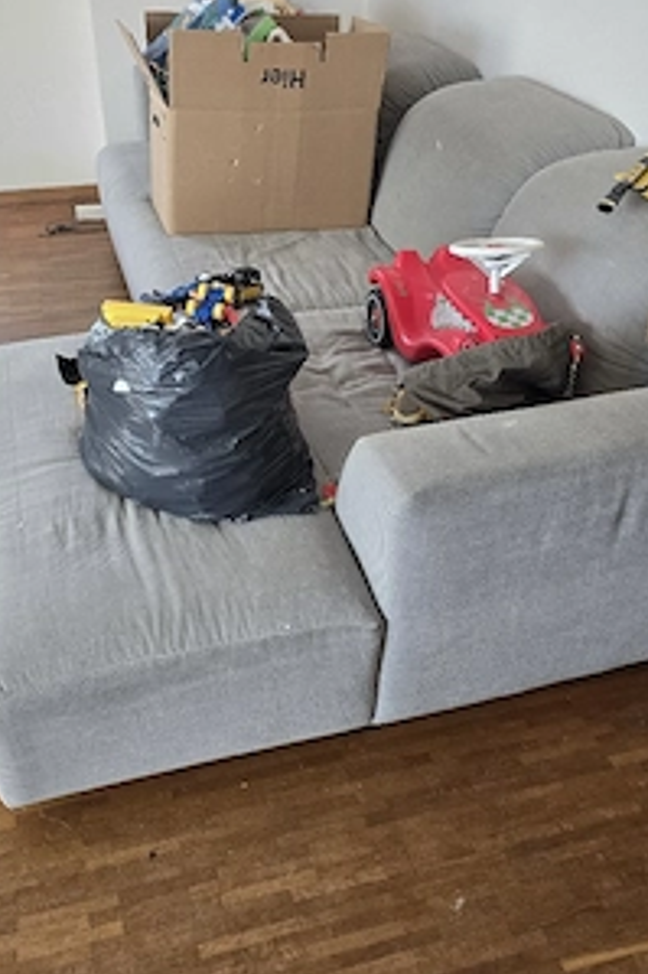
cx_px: 283
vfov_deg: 58.6
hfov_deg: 41.0
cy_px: 440
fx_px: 865
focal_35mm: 32
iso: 160
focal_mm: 6.3
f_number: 1.7
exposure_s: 1/182
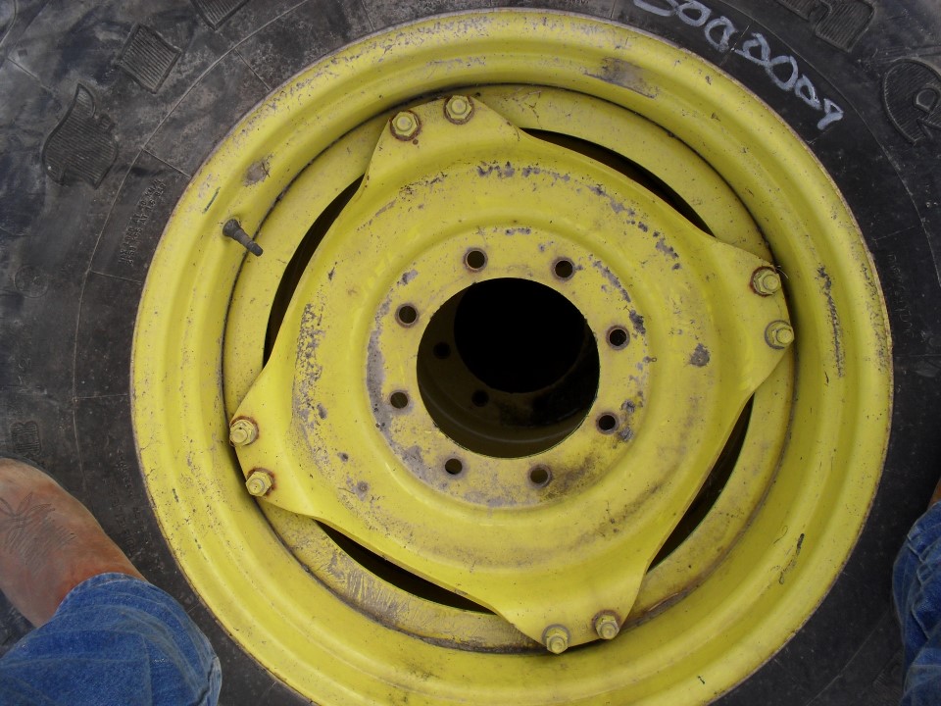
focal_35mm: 35
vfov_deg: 40.7
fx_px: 951
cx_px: 470
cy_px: 353
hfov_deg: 52.6
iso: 100
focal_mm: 6.3
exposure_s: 1/500
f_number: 3.2
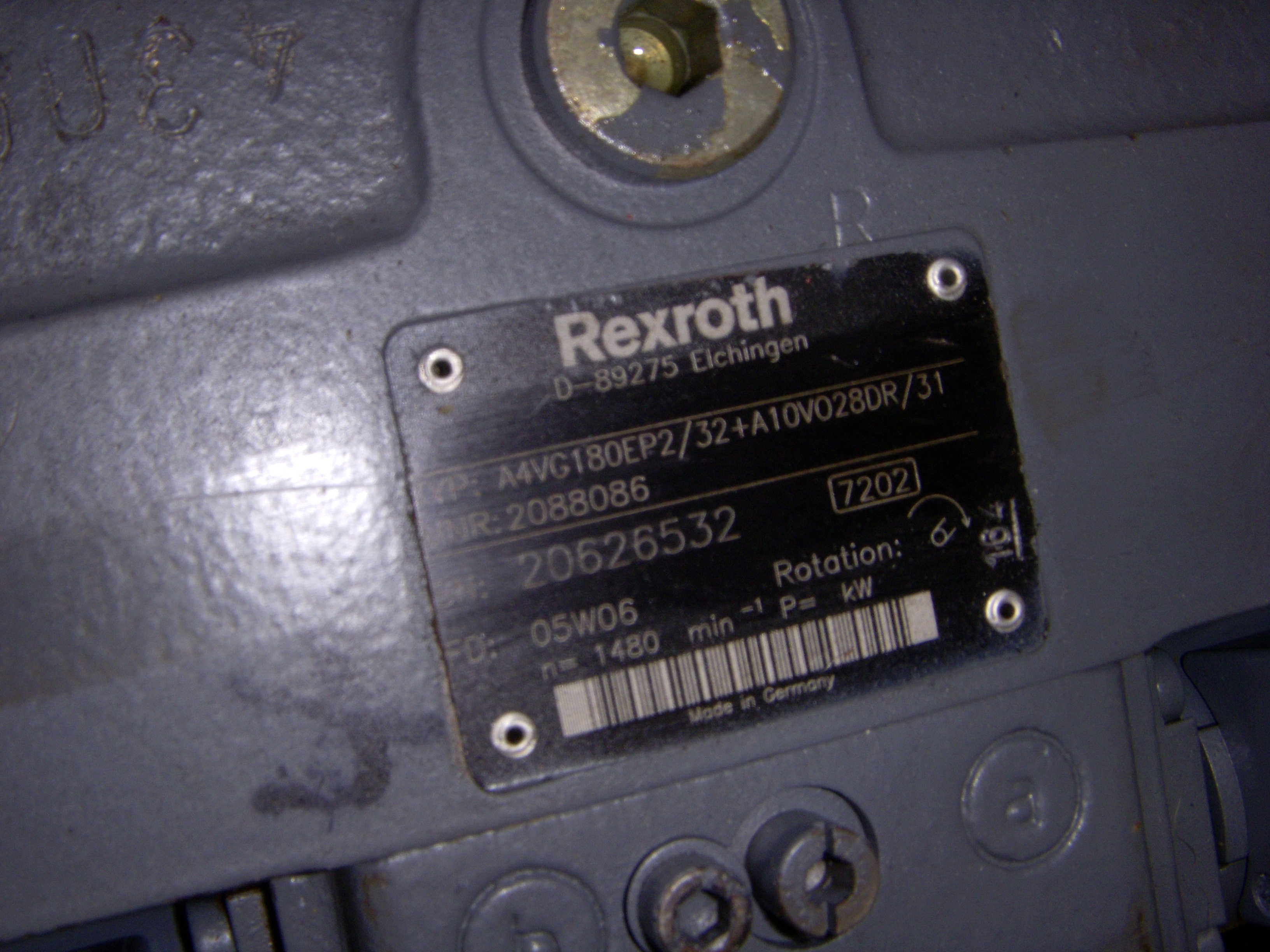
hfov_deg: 40.4
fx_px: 1724
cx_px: 635
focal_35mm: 47
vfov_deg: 30.9
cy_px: 476
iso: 100
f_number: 6.9
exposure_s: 1/30
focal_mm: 7.9
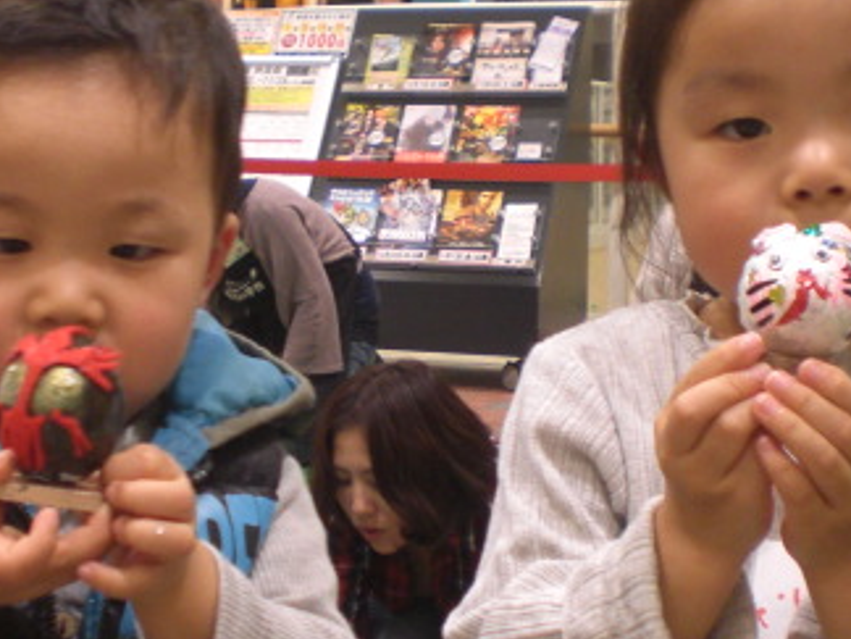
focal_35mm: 75
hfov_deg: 26.0
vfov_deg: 19.6
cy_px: 302
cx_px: 481
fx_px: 1844
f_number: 3.1
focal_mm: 6.3
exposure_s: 1/40
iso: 200
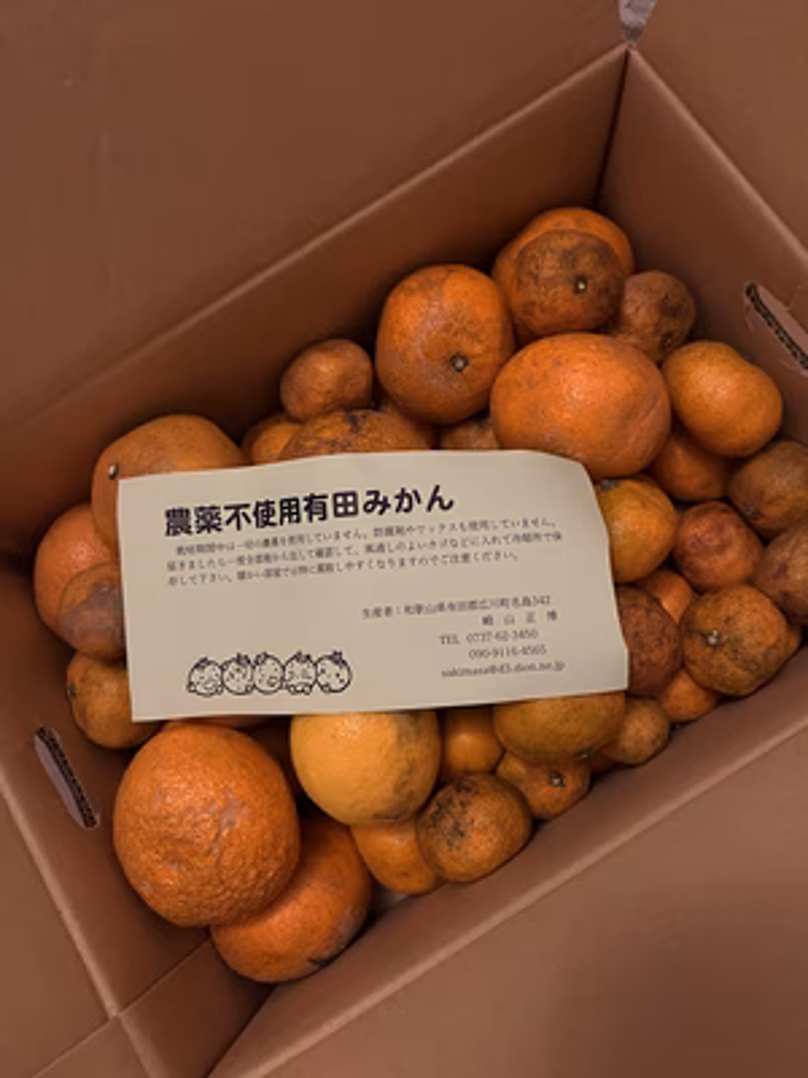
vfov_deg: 67.3
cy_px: 539
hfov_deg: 53.1
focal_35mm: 26
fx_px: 809
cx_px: 404
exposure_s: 1/30
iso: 640
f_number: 1.6
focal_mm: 5.1
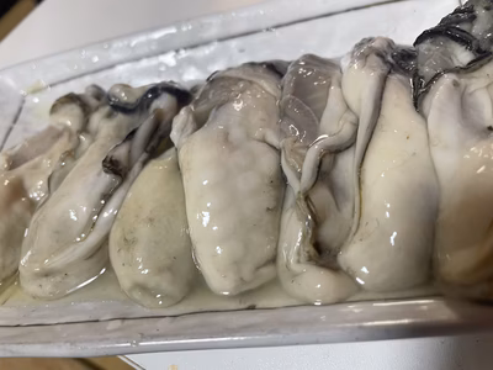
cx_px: 246
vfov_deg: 53.1
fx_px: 370
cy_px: 185
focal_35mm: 26
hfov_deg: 67.3
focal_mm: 4.2
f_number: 1.6
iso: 100
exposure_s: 1/60
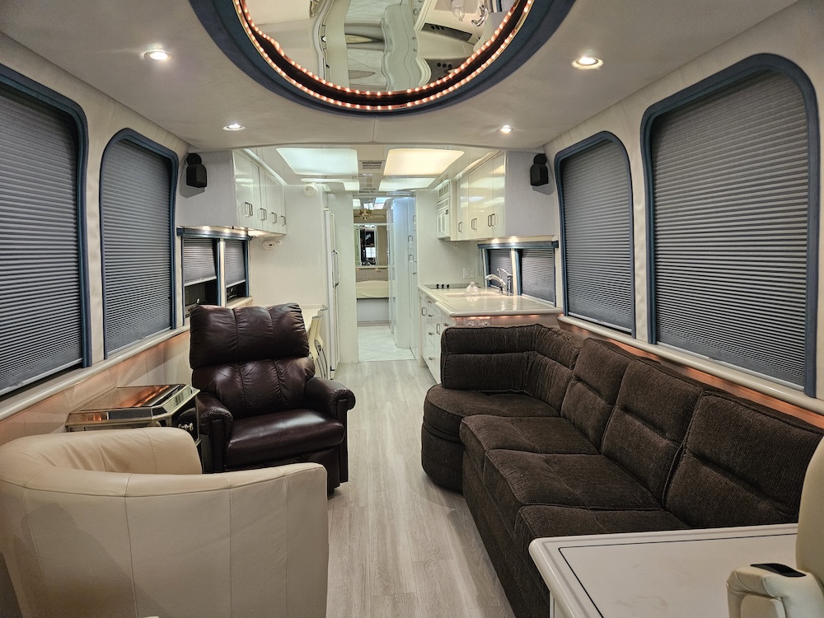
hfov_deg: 73.9
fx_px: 547
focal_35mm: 23
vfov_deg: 58.9
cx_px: 412
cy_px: 309
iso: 640
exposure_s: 1/120
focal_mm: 5.4
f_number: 1.8
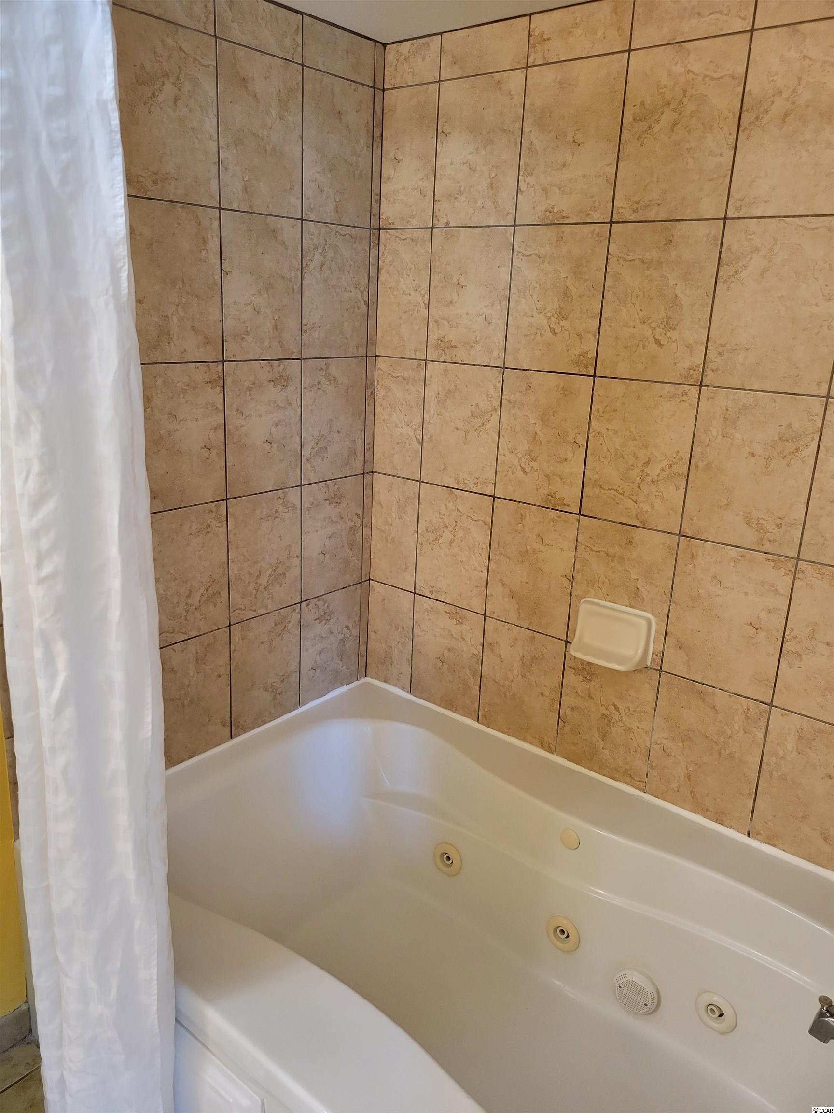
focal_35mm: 26
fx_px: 835
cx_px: 417
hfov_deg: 53.1
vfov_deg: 67.3
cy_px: 556
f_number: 1.8
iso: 320
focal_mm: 5.4
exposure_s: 1/120
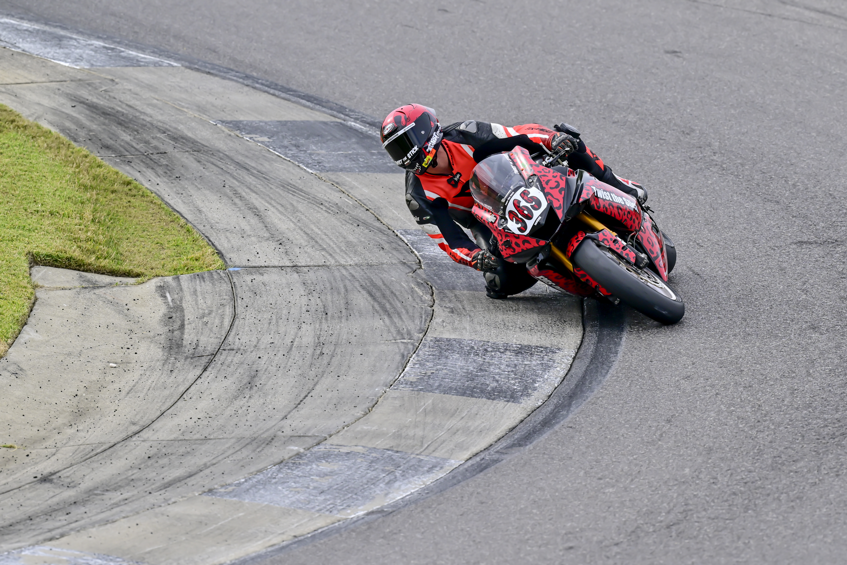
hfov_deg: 3.4
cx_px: 424
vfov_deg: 2.3
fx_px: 14112
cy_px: 282
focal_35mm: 600
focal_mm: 400
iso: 360
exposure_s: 1/1250
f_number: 5
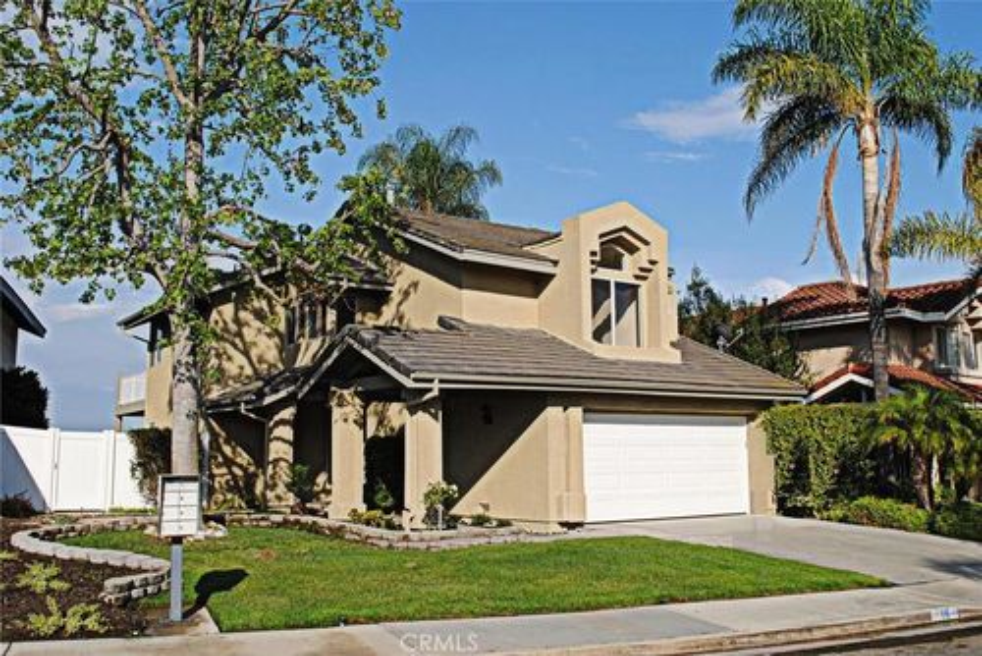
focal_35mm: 36
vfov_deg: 36.9
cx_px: 491
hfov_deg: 53.1
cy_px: 328
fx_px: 983
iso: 100
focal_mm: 24
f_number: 9
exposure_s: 1/320
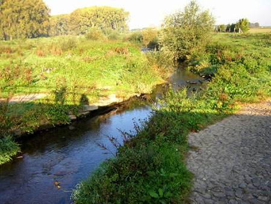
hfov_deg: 51.3
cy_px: 102
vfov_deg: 39.7
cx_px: 136
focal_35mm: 36
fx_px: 282
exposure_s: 1/138
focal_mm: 4.7
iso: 100
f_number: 2.6
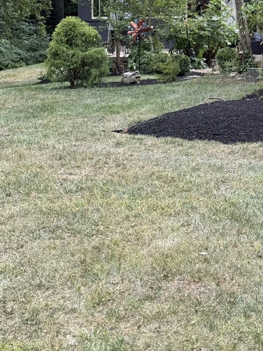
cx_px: 250
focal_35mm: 104
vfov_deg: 18.6
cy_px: 30
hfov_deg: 14.1
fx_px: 1054
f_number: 1.78
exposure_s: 1/570
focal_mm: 6.76
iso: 100
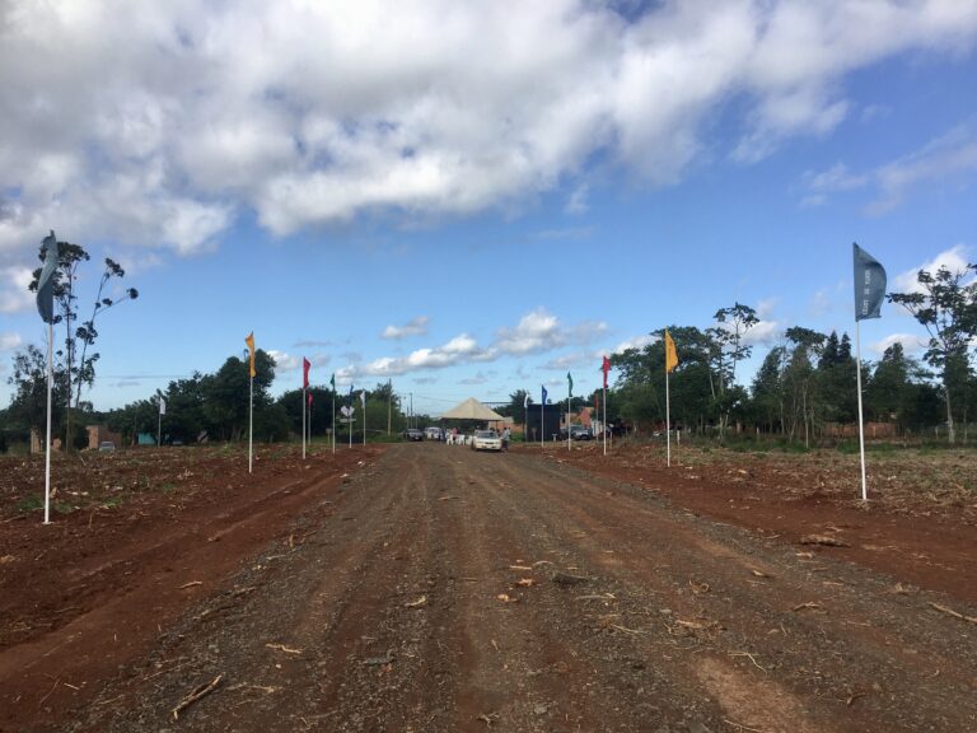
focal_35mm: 29
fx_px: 818
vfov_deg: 48.2
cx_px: 488
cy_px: 366
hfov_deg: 61.7
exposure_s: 1/1425
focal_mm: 4.15
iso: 25
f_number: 2.2
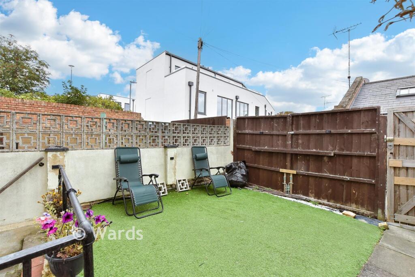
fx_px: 173
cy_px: 138
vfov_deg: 77.3
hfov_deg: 100.4
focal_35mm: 15
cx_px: 208
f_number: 8
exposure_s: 1/100
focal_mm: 10
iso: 800
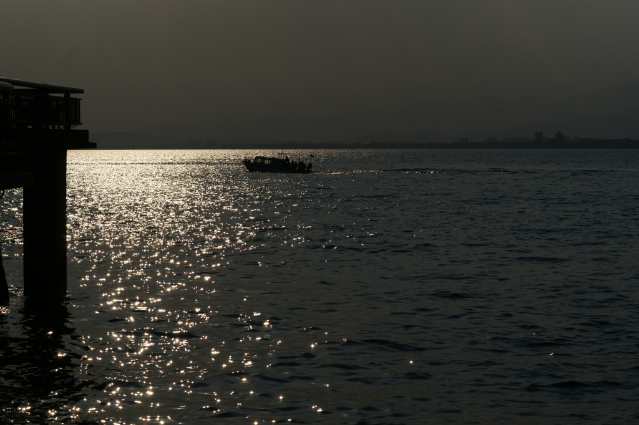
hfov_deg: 22.6
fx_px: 1597
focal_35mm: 90
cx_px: 320
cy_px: 212
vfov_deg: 15.2
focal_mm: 90
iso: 200
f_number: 11
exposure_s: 1/8000
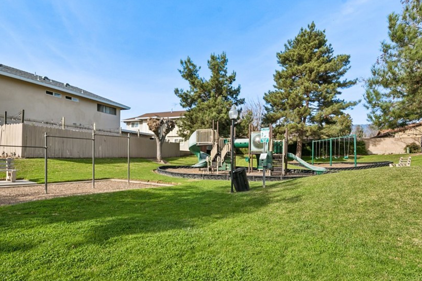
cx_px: 204
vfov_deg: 61.8
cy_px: 156
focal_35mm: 20
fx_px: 234
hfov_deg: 83.9
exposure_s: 1/1000
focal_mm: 16
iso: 400
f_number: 8
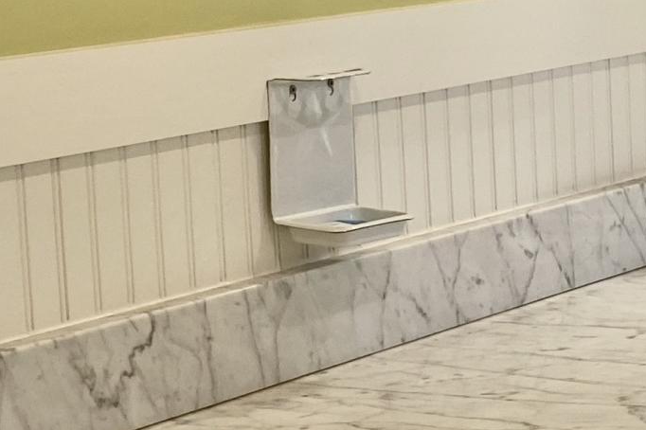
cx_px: 647
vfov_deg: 11.5
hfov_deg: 16.8
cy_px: 186
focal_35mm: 119
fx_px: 2134
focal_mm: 4.25
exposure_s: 1/60
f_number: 1.8
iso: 64
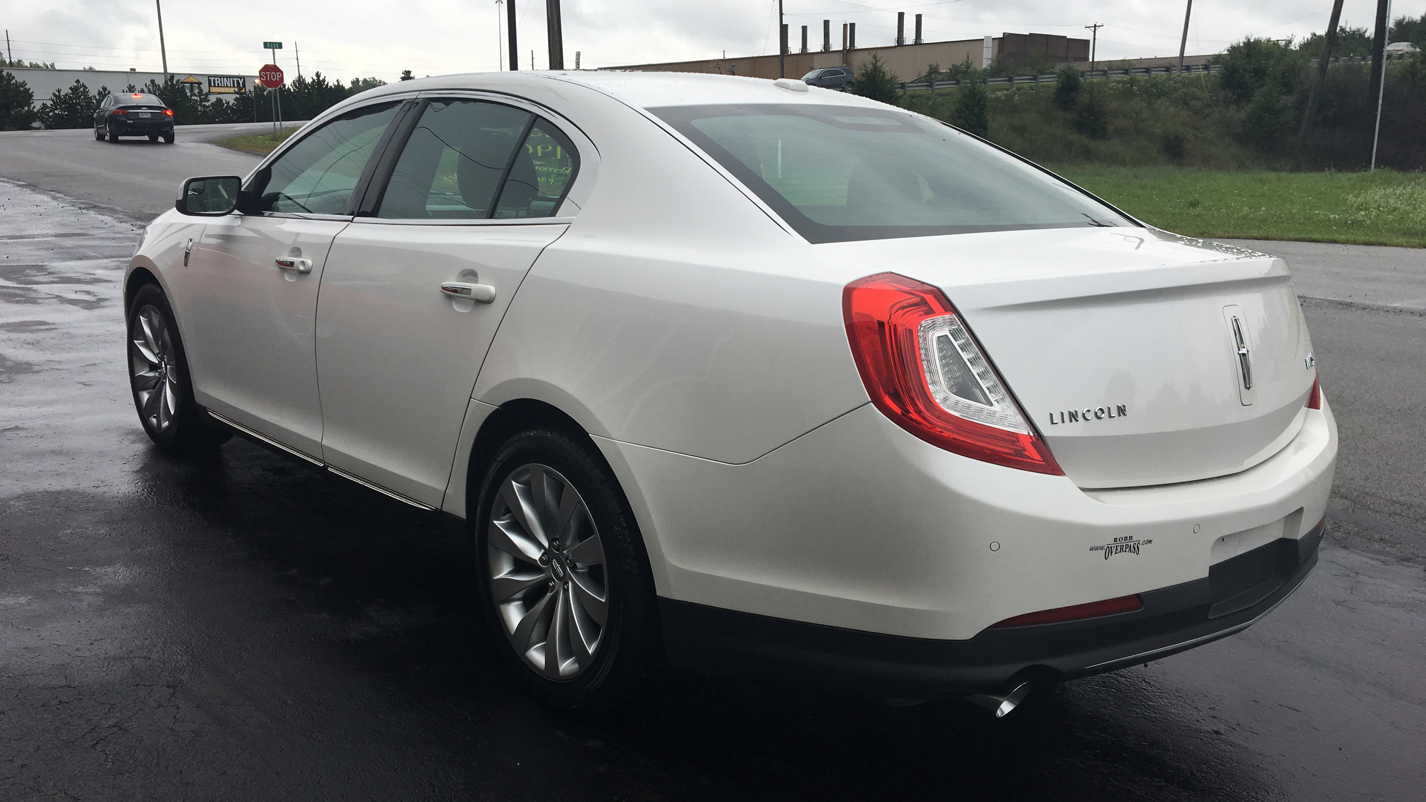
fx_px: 1210
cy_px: 413
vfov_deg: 36.7
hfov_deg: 61.0
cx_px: 705
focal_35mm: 32
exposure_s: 1/534
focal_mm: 4.15
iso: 25
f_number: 2.2
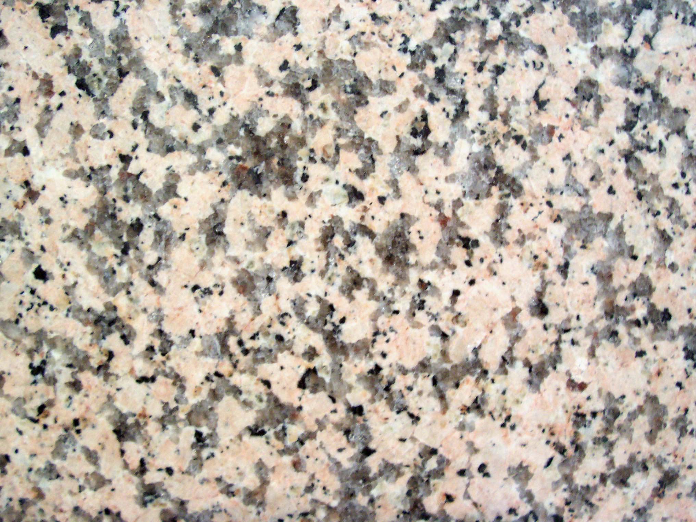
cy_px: 261
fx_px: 744
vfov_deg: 38.7
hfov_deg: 50.1
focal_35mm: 37
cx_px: 348
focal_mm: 5.6
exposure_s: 1/20
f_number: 2.8
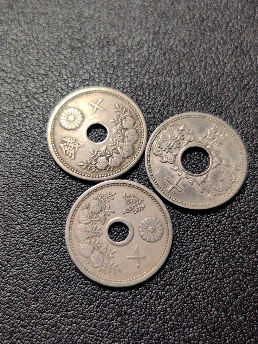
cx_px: 129
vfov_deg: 42.9
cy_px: 172
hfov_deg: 32.9
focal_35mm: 44
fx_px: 437
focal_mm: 5.75
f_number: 1.4
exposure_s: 1/300
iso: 50
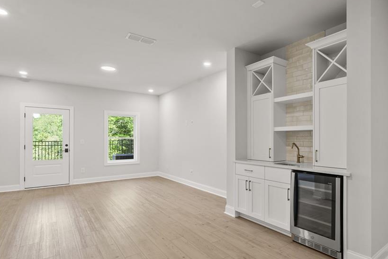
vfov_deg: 61.8
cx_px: 224
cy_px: 141
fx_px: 216
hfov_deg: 83.4
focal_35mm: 20
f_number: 8
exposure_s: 1/6
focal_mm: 16
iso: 250
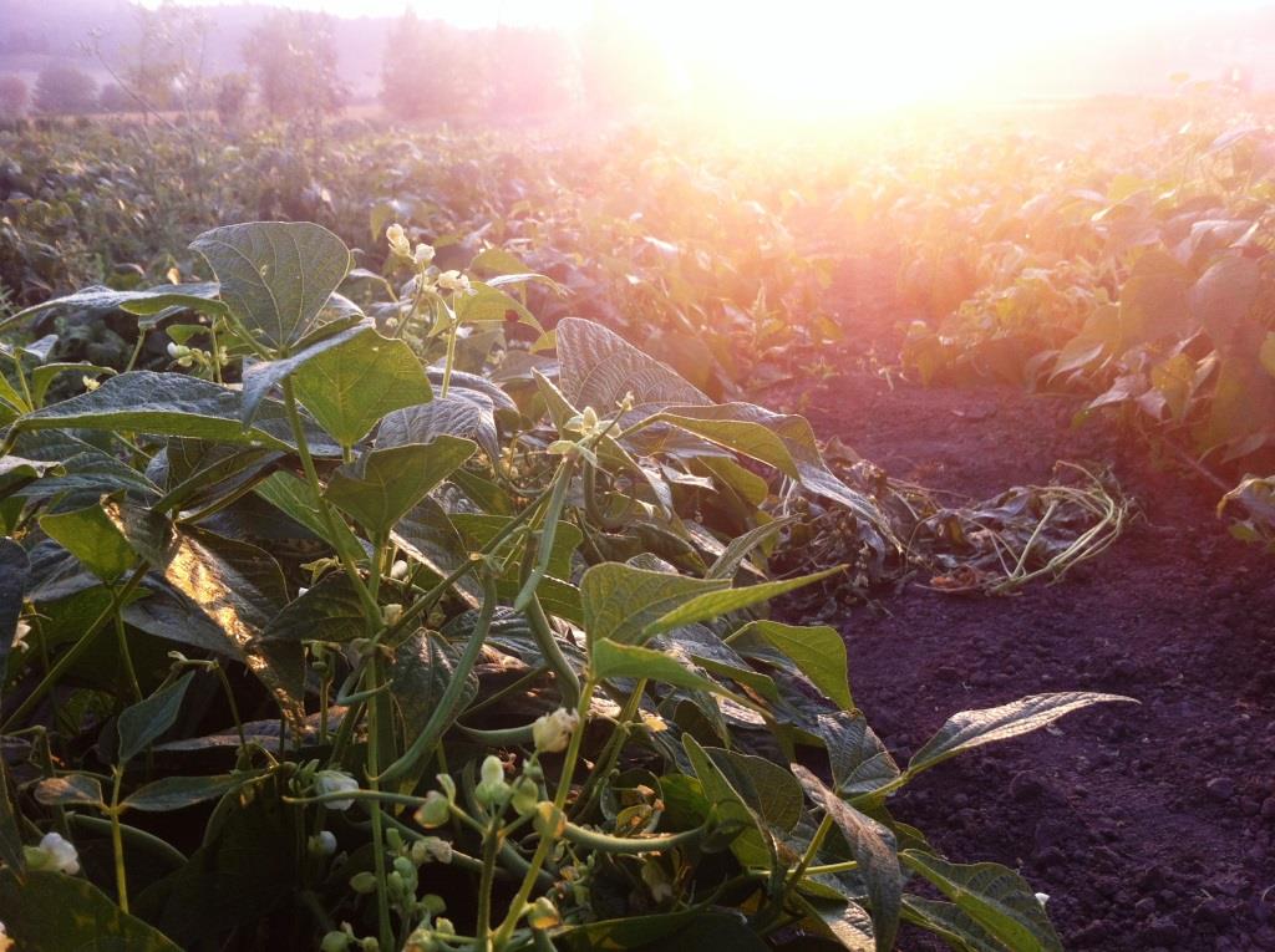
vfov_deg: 40.6
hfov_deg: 52.7
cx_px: 638
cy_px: 476
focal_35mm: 35
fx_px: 1287
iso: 80
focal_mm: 3.85
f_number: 2.8
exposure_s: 1/175
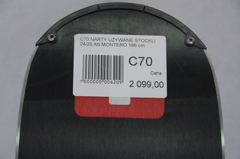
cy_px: 80
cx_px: 120
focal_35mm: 158
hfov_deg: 13.1
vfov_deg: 8.7
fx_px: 1049
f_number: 8
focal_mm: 105
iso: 2200
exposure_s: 1/125
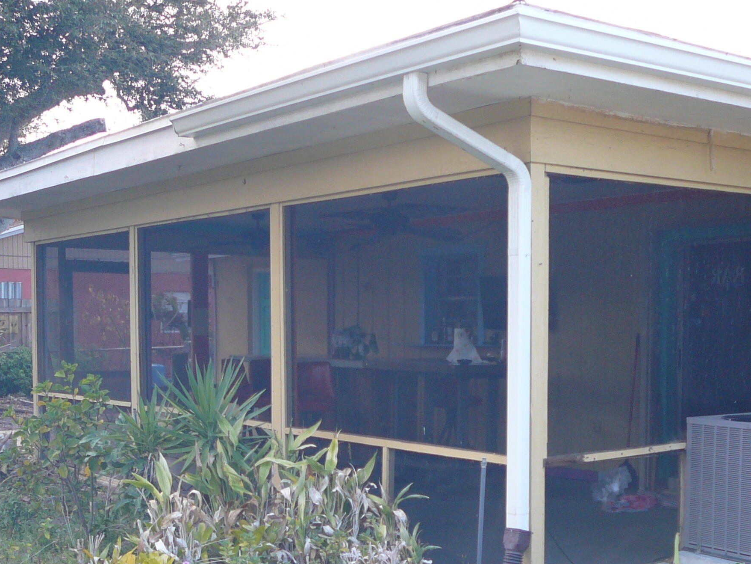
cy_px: 404
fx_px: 1107
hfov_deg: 37.3
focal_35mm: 51
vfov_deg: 28.3
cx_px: 454
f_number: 2.8
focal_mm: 5.2
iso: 80
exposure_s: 1/80
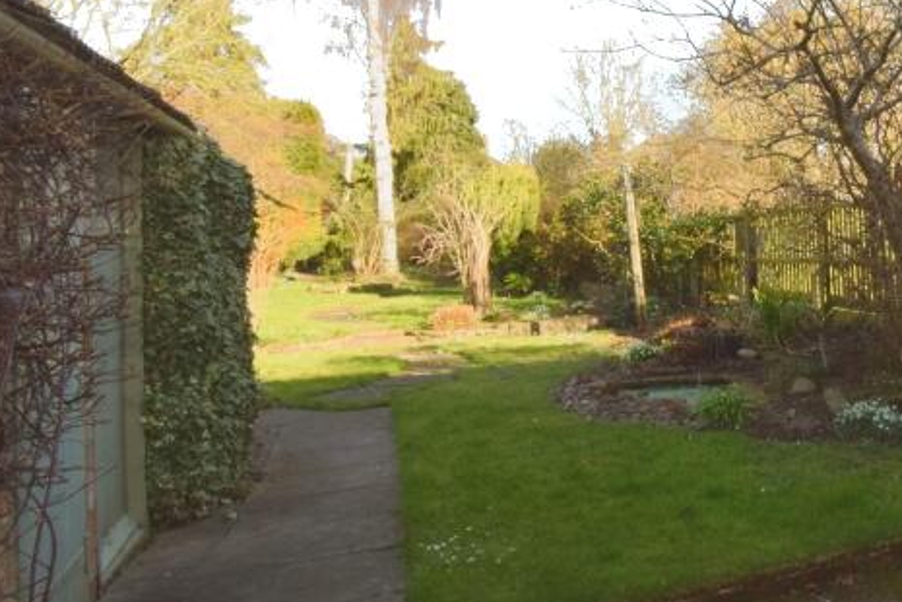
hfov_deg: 48.0
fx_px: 827
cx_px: 888
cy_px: 238
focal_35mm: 33
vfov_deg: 39.8
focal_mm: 10
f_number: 18
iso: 1000
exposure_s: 1/200
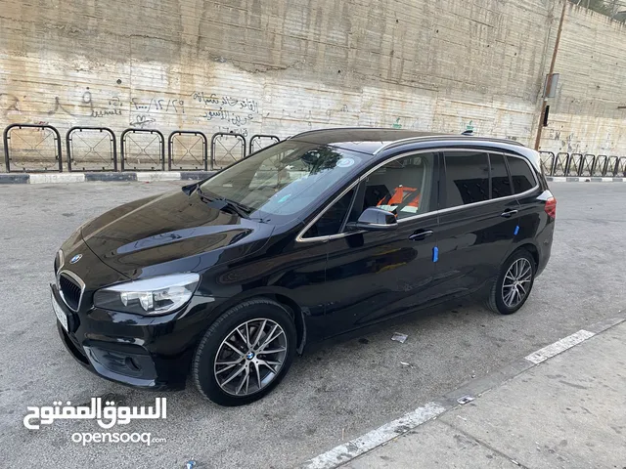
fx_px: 470
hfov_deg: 67.3
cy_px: 234
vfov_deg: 53.1
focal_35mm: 26
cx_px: 313
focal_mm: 4.25
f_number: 1.8
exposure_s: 1/83
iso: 125
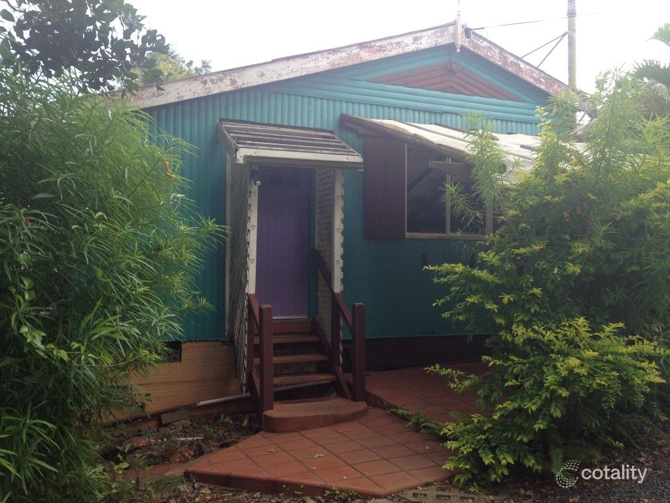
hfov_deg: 55.4
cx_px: 335
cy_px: 252
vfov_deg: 42.9
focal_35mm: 33
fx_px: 639
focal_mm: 4.12
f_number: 2.4
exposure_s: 1/182
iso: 50
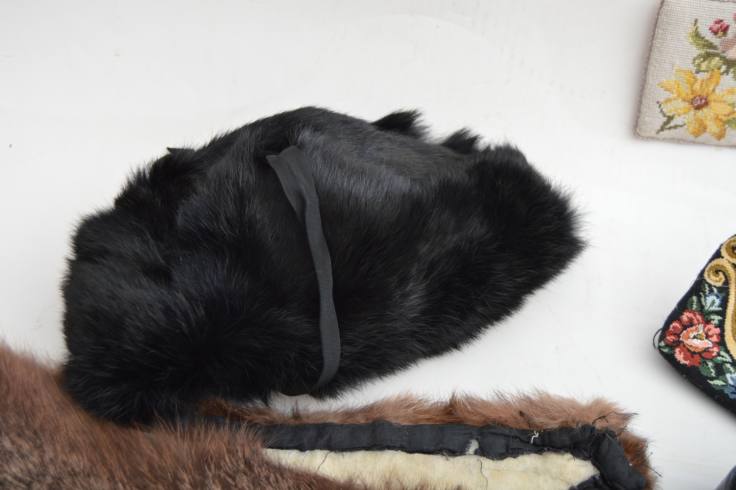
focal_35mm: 45
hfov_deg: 43.6
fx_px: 919
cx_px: 368
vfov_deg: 29.8
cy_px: 245
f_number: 5
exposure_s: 1/200
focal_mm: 30
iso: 200
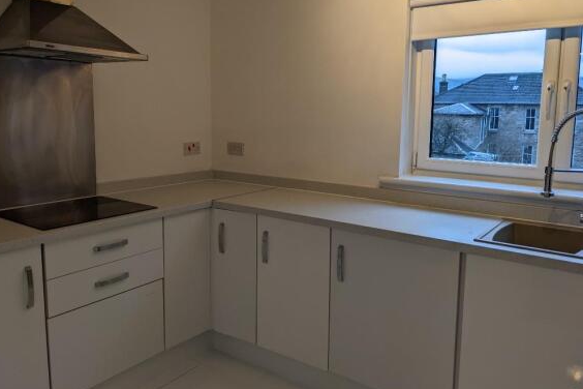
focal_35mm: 29
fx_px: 470
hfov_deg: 63.7
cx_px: 290
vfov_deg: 44.9
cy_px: 171
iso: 67
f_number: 1.73
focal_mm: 4.38
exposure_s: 1/99.9
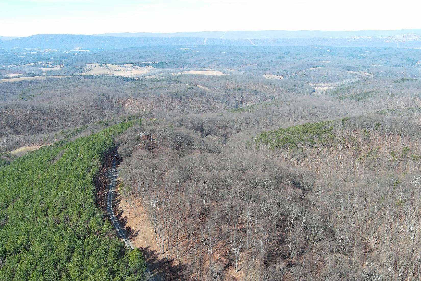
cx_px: 180
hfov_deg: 52.9
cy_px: 153
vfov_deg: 36.8
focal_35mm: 36
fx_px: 421
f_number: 2.8
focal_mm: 10.57
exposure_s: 1/535
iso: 100
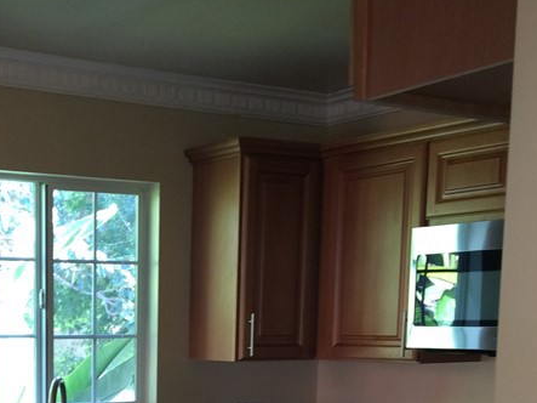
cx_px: 86
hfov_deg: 28.2
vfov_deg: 20.8
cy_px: 454
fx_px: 1039
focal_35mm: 67
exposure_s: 1/30
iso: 80
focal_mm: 4.15
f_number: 2.2
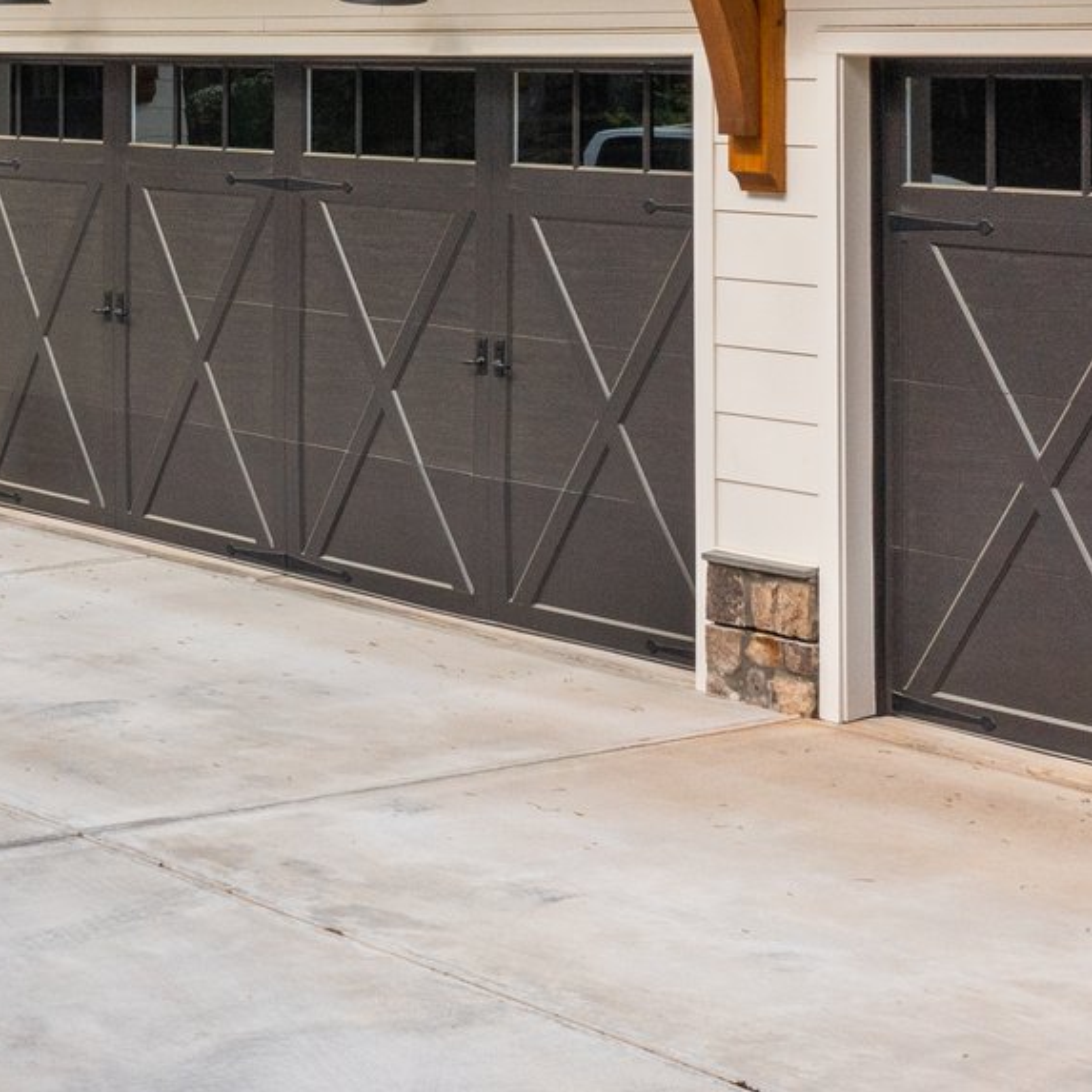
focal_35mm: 85
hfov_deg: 19.3
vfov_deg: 19.9
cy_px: 46
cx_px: -204
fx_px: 3034
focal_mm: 10.26
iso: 100
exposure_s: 1/500
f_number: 5.6
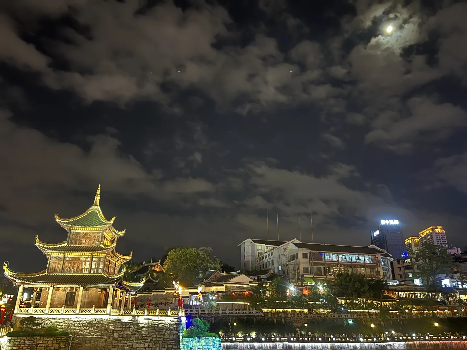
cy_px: 175
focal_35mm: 26
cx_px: 234
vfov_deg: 53.1
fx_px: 351
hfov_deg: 67.3
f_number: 1.5
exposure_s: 1/14
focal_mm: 5.7
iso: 1000
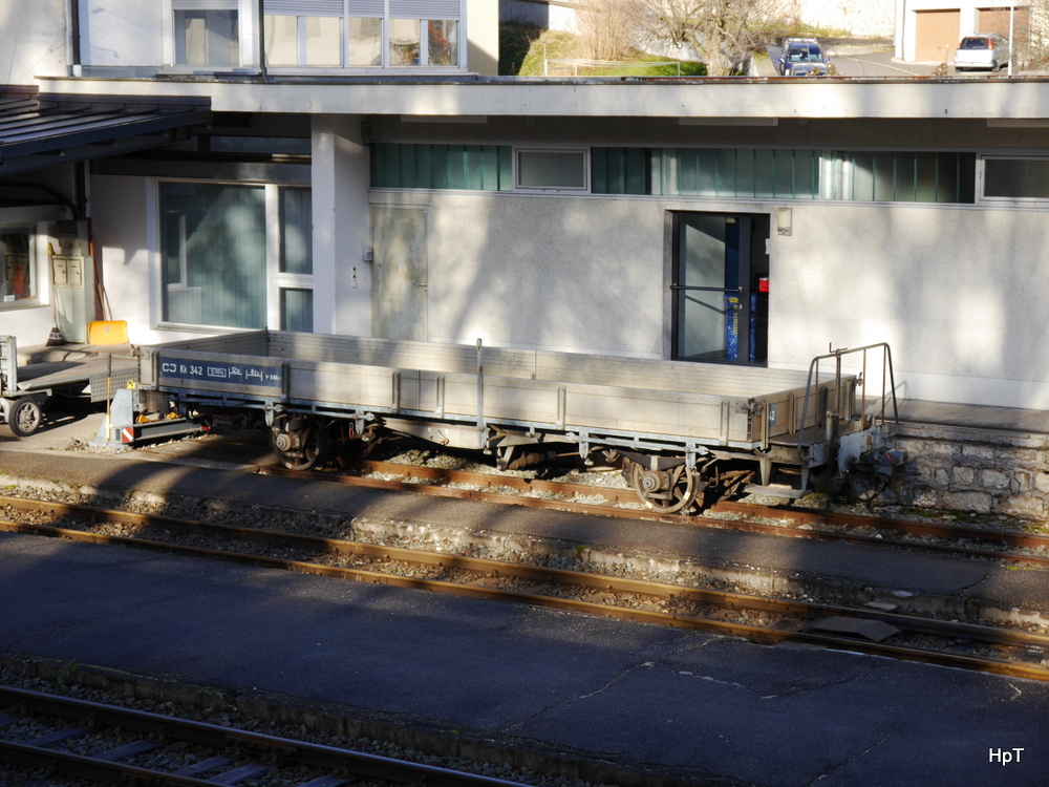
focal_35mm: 84
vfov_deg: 17.6
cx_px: 524
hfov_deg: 23.3
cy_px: 394
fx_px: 2546
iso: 160
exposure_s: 1/160
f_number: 5.6
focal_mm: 42
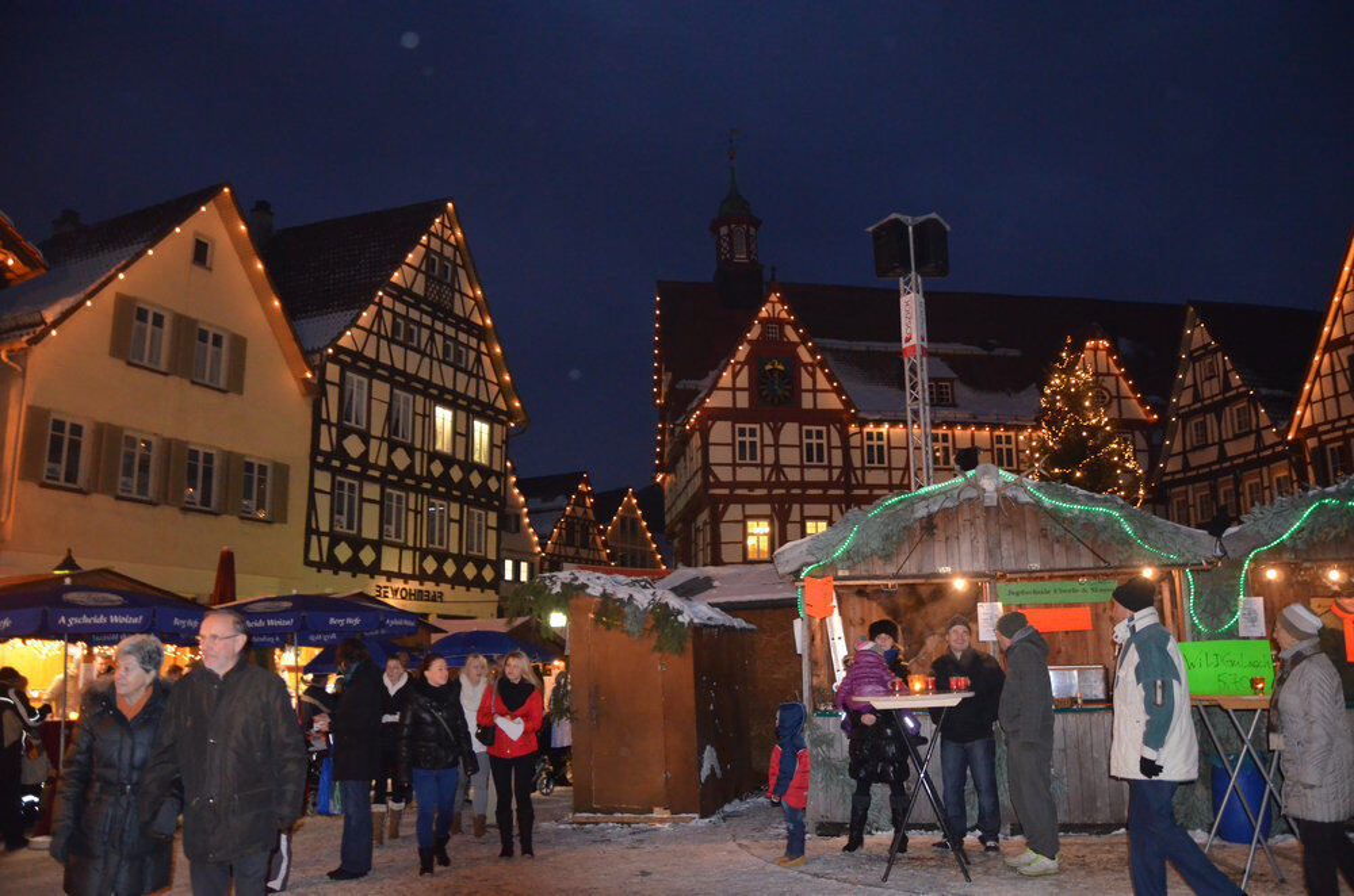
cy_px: 448
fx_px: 1013
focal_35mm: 27
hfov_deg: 67.5
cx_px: 677
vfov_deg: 47.7
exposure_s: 1/60
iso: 3200
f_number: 3.5
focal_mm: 18
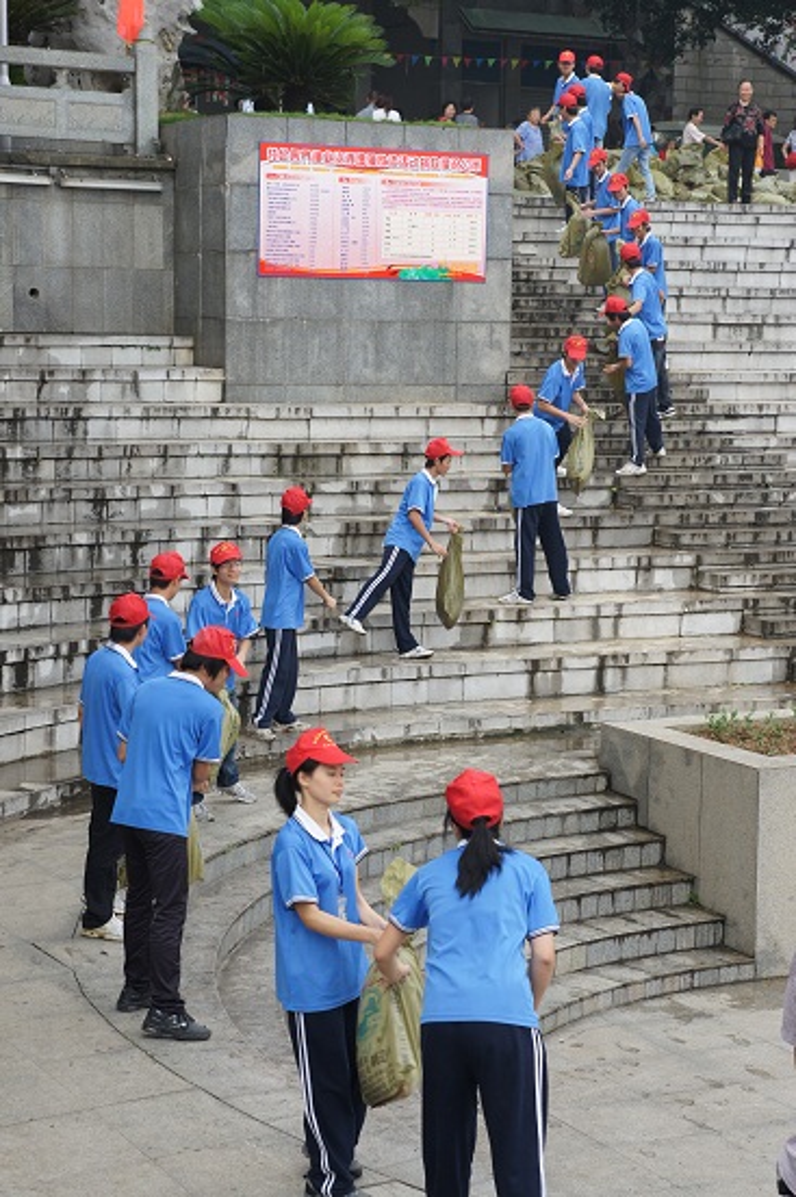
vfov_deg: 27.0
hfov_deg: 18.1
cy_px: 598
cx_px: 398
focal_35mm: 75
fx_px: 2492
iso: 200
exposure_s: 1/125
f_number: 7.1
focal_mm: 50
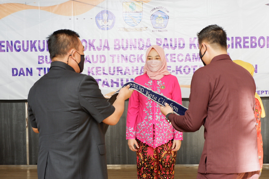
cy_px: 90
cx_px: 134
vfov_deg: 23.8
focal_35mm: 57
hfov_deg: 35.1
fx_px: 426
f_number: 5.2
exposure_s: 1/58
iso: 1000
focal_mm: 38.5
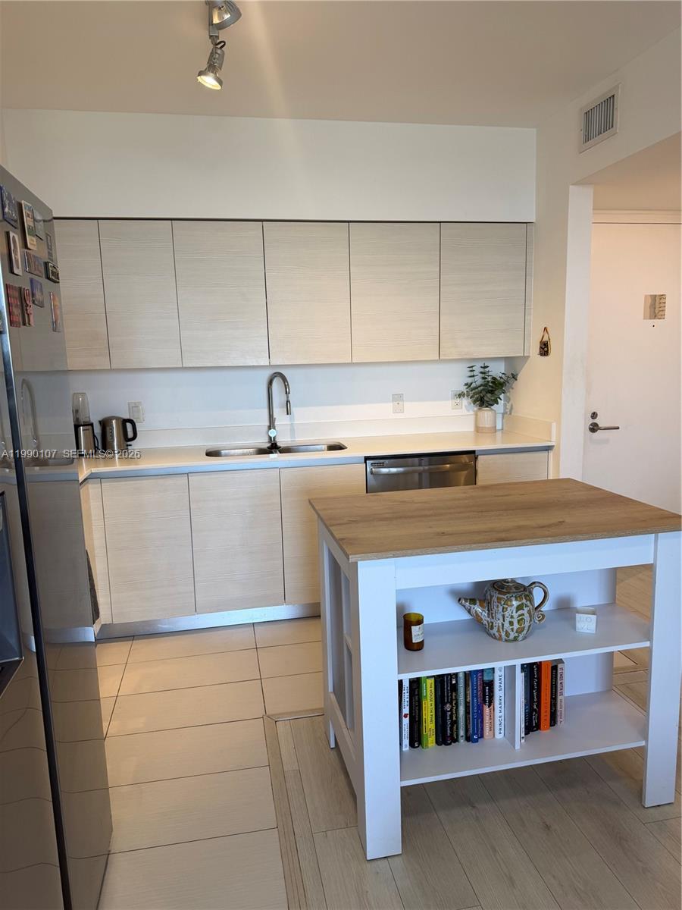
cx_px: 341
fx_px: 630
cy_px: 455
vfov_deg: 71.6
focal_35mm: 24
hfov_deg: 56.8
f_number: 1.78
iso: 100
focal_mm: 6.76
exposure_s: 1/120
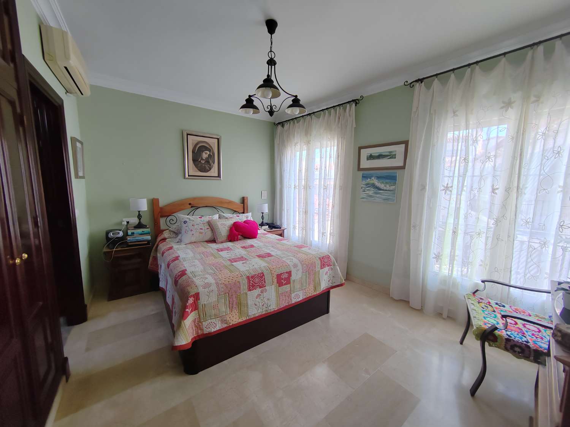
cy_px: 214
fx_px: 214
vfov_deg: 89.9
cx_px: 285
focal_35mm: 13
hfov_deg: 106.2
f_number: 2.2
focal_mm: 2.16
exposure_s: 1/50
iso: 179
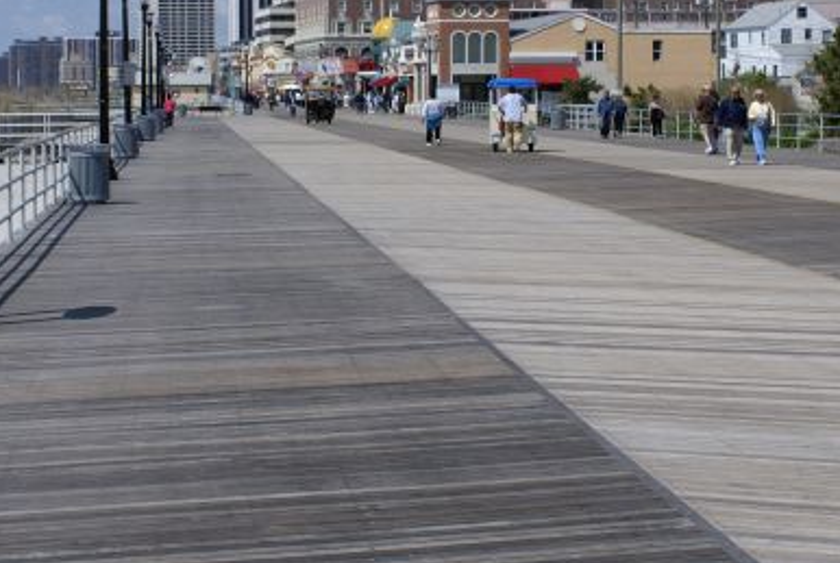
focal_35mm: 87
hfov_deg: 23.3
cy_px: 157
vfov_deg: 15.7
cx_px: 339
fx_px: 2034
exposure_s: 1/400
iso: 100
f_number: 9
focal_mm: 28
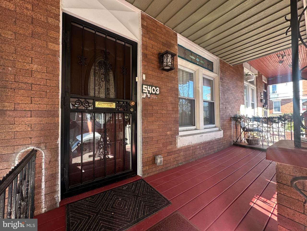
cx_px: 154
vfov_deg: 85.7
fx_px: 124
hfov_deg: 102.1
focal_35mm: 14
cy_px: 116
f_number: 2.2
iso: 64
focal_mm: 2.22
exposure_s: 1/99
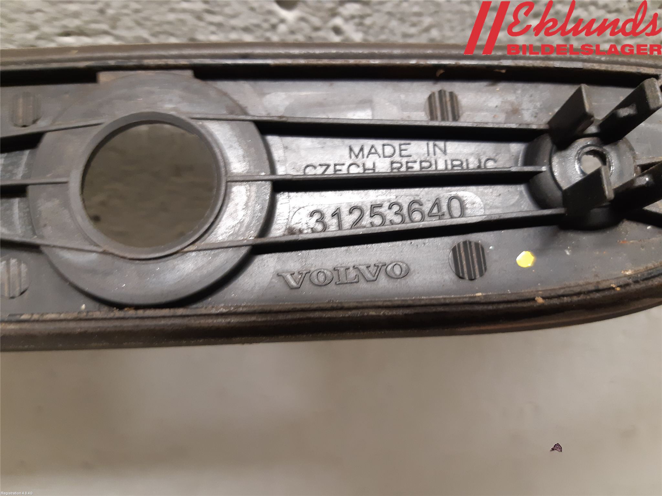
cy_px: 248
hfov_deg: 67.3
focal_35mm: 26
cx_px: 331
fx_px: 497
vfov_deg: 53.1
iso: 200
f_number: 1.7
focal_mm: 3.93
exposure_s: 1/25
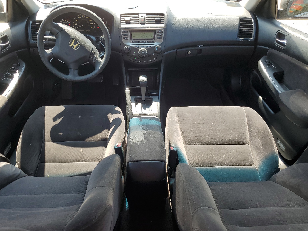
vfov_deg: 49.7
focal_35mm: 28
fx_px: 249
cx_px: 145
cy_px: 119
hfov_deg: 63.4
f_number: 1.5
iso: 50
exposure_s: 1/312
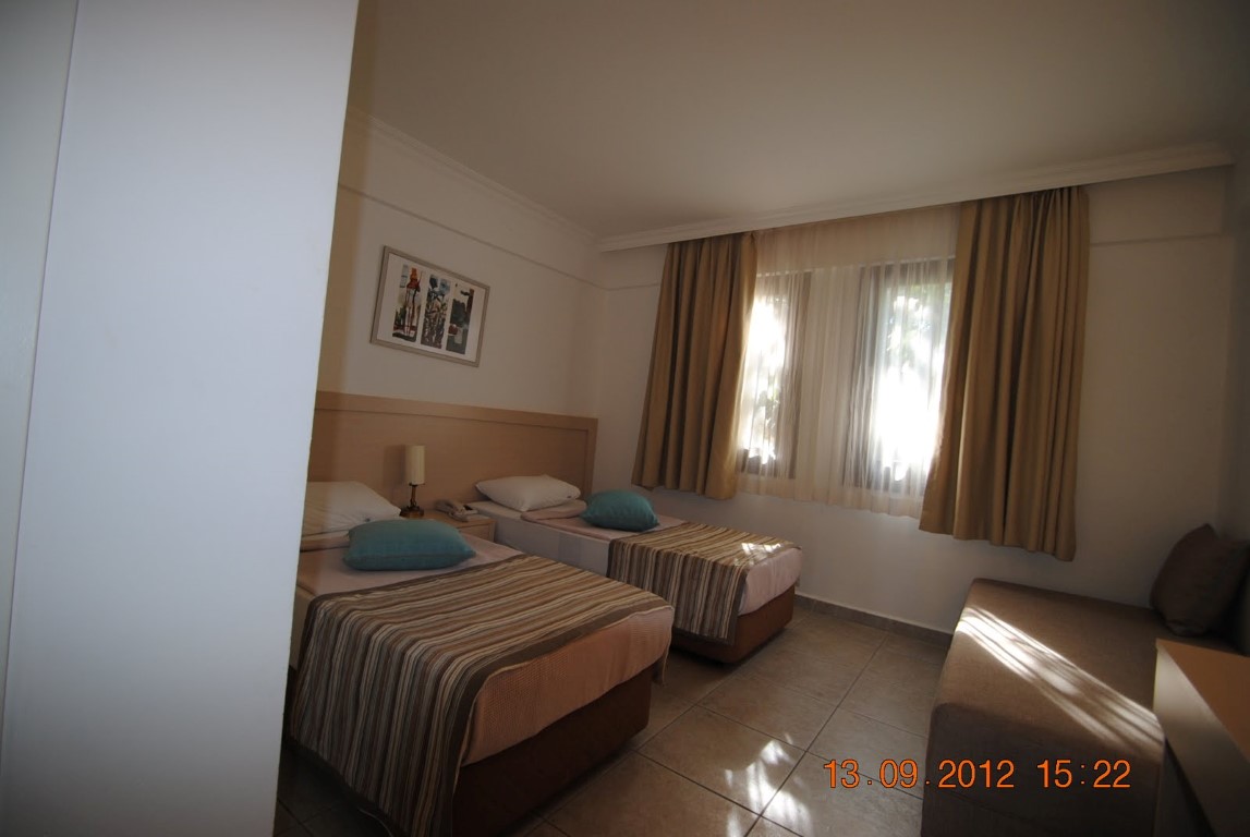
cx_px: 625
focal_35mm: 15
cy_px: 418
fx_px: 521
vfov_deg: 77.5
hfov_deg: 100.3
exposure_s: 1/60
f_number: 3.5
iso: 200
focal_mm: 10
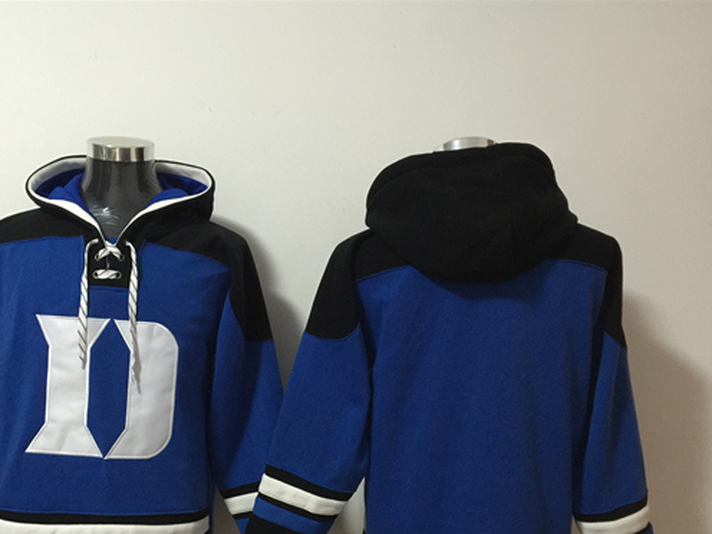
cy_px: 348
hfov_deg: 48.6
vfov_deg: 37.4
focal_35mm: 38
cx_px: 278
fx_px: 782
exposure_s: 1/8
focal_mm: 4.15
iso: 125
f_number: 2.2
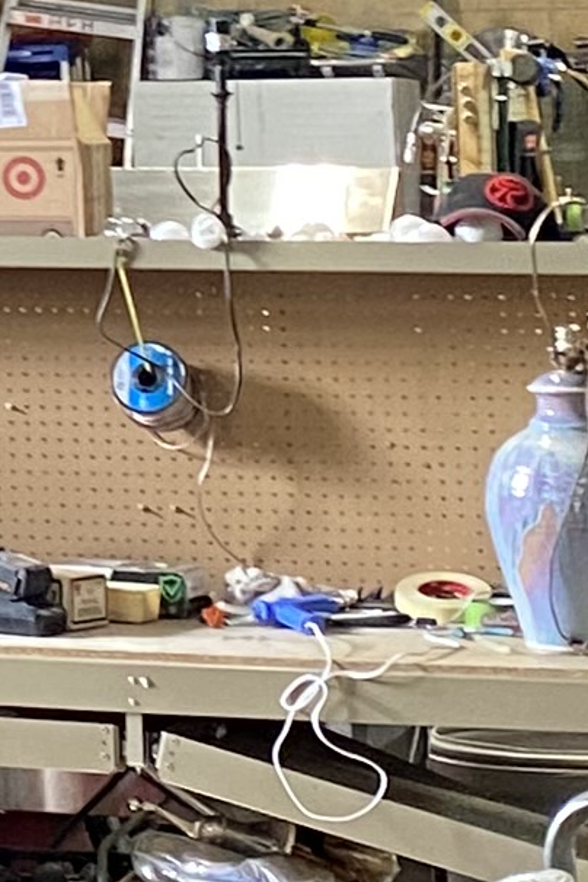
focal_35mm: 180
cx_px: -862
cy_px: -224
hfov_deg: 7.1
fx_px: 4410
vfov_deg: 11.2
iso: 250
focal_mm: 4.25
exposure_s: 1/60
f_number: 1.8
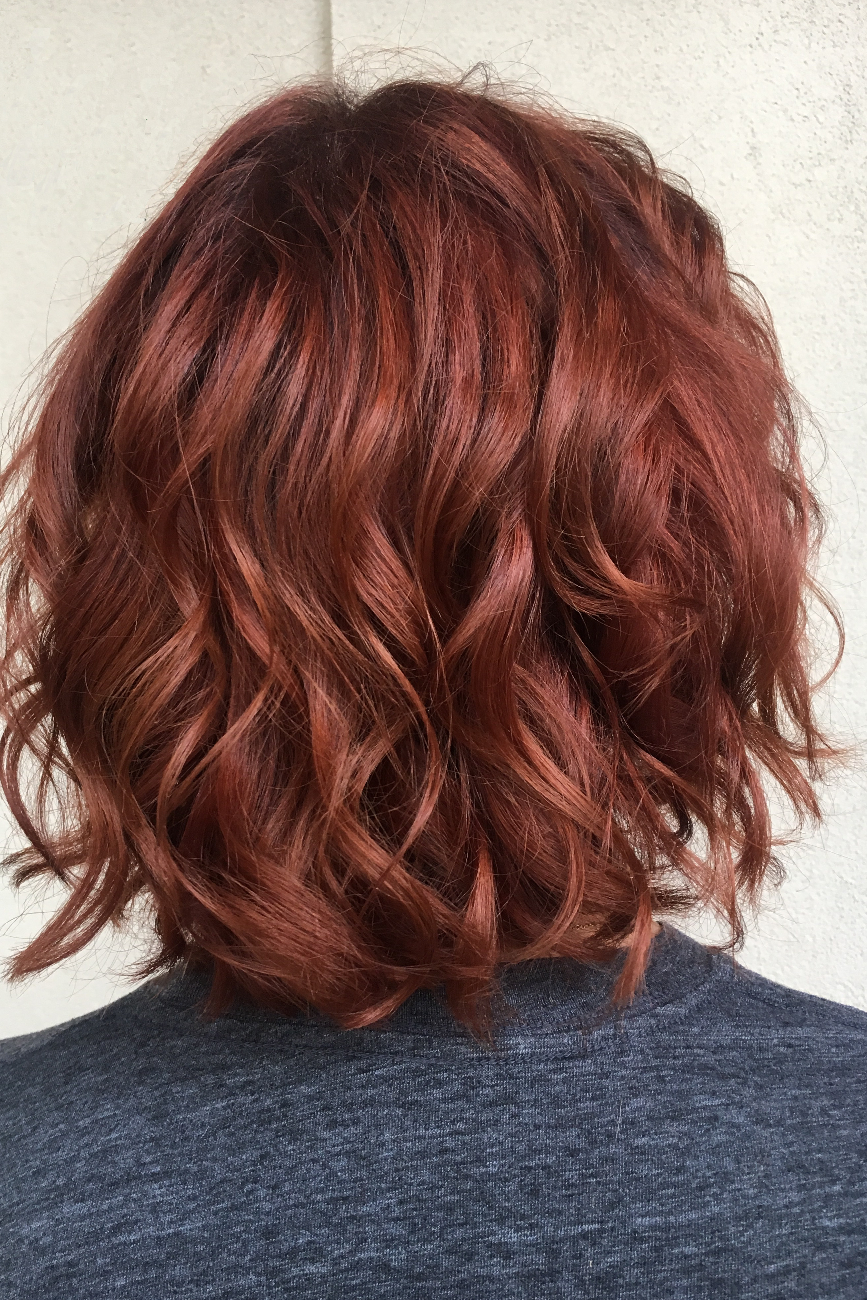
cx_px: 383
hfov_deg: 42.3
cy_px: 639
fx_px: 1120
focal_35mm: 31
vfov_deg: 60.3
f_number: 2.2
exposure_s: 1/30
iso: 80
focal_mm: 4.15
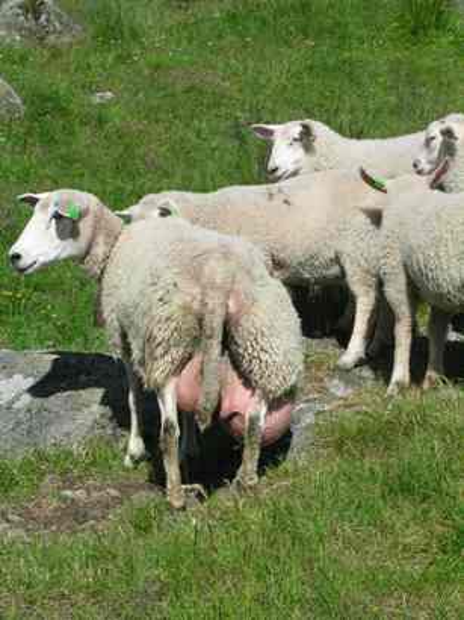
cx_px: 232
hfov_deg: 13.3
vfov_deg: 17.7
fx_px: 1986
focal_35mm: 111
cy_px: 310
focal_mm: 16.8
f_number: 4.8
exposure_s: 1/397
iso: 100
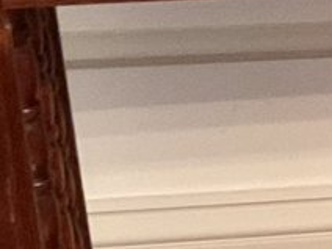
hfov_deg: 8.7
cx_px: 809
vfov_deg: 7.1
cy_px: 287
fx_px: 1985
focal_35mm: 207
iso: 400
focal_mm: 3
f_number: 1.8
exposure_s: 1/30
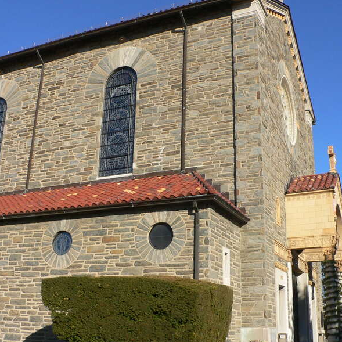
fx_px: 469
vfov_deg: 40.0
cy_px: 174
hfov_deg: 40.0
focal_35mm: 42
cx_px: 193
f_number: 5.6
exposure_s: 1/400
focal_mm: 4.6
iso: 100
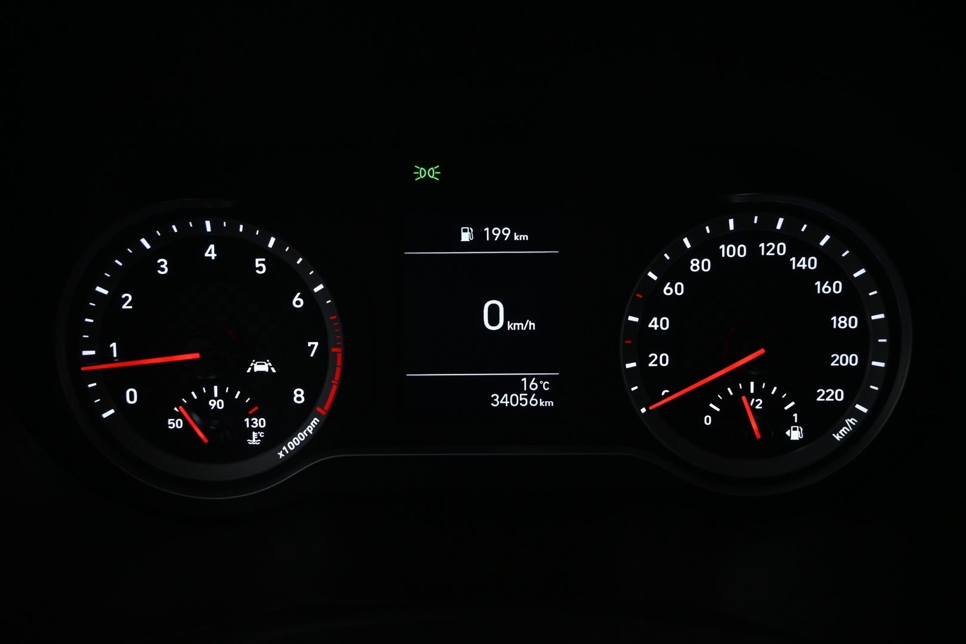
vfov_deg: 41.7
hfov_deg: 59.5
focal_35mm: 32
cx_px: 483
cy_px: 322
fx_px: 845
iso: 1600
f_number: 4
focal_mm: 21
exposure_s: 1/40
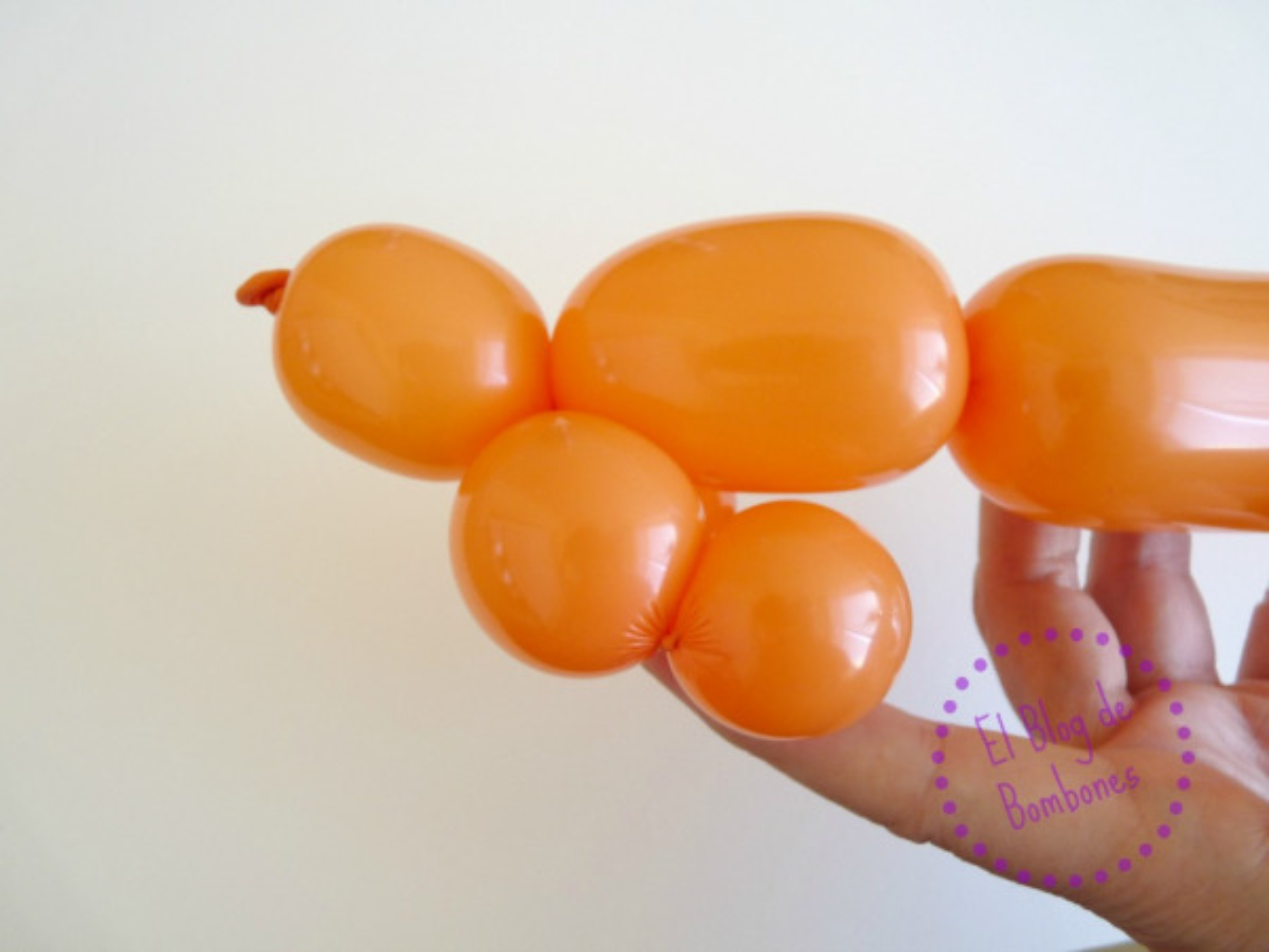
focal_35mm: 27
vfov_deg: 51.4
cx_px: 634
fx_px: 990
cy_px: 476
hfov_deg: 65.3
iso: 125
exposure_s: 1/30
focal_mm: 4.8
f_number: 2.8
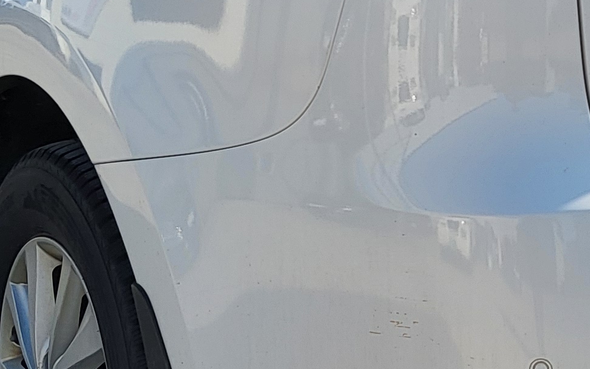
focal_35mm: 116
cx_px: 579
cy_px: 57
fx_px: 1866
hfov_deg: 17.6
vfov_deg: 11.2
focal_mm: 3.98
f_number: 1.8
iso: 12
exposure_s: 1/686
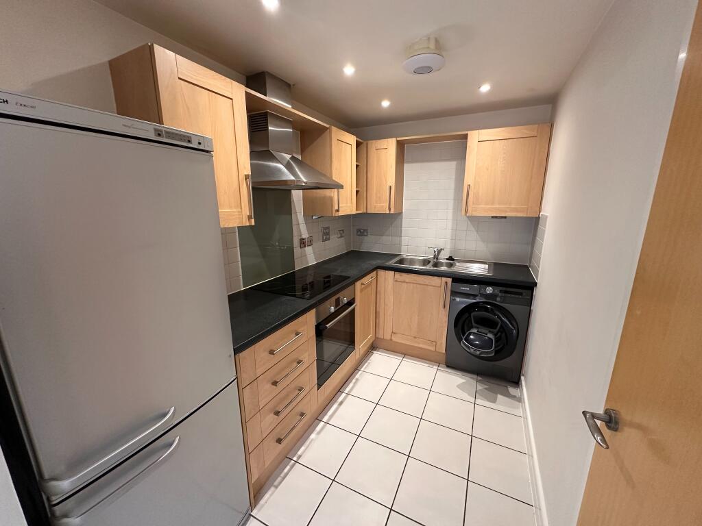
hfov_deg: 102.1
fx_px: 284
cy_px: 263
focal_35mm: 14
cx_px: 351
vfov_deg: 85.7
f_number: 2.2
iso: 320
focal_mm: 2.22
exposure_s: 1/85
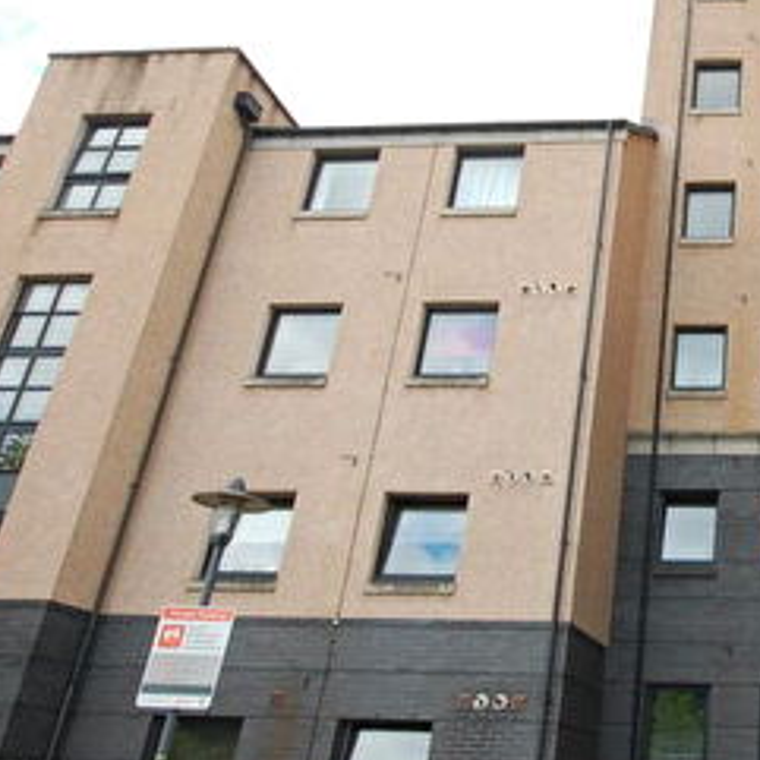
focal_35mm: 37
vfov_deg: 44.8
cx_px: 773
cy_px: 322
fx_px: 919
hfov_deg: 39.3
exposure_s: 1/160
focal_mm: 10
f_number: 6.3
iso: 200
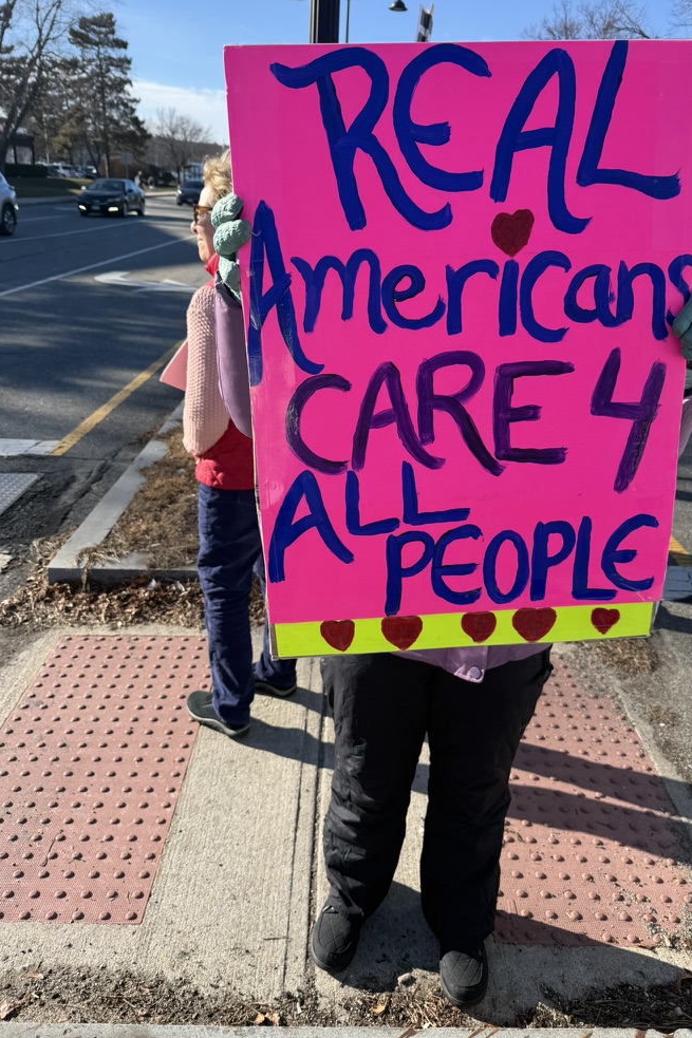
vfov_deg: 69.4
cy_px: 499
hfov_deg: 49.5
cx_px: 375
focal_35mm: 26
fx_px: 750
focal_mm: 6.76
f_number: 1.78
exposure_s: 1/2169
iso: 80
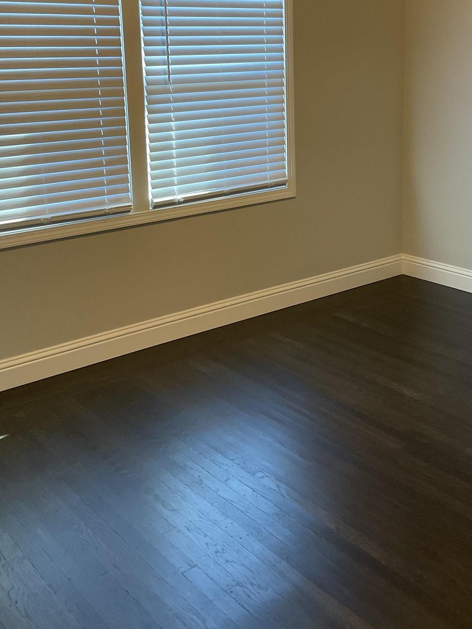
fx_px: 782
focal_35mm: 43
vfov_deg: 43.1
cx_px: 285
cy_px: 195
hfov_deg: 33.5
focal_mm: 3
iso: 80
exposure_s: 1/60
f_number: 1.8
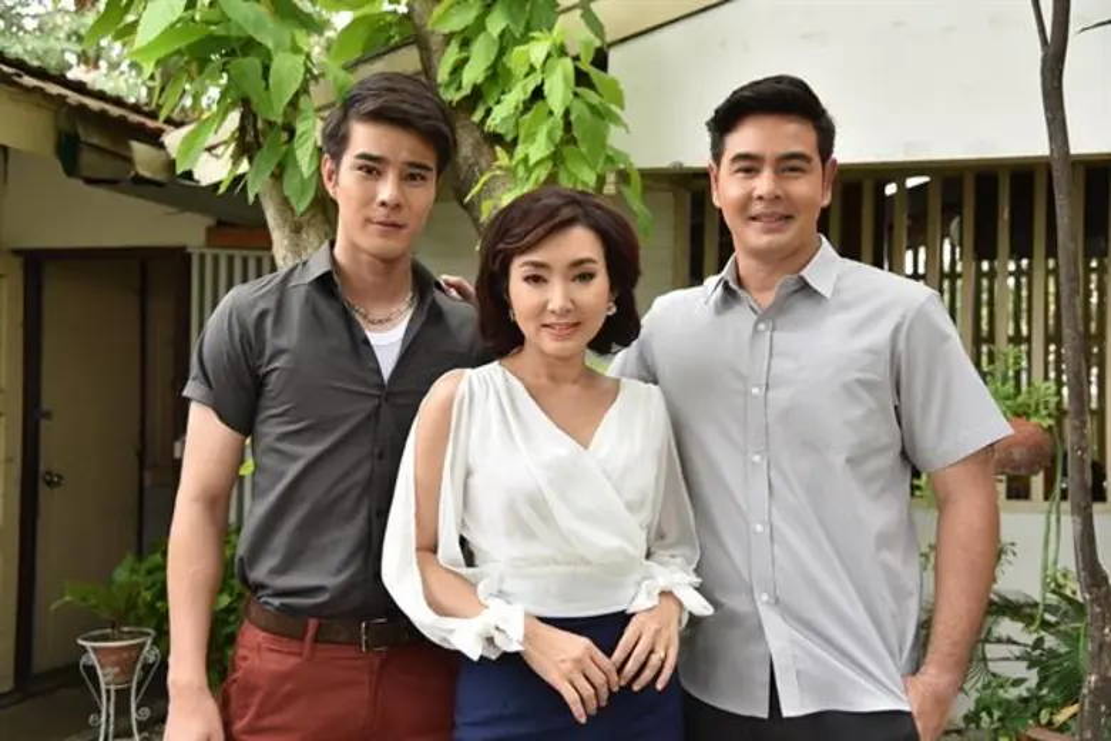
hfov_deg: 44.5
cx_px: 556
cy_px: 370
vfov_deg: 30.5
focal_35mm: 44
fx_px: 1358
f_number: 4.5
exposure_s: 1/125
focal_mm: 44
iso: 160
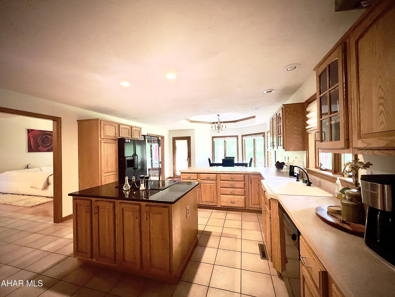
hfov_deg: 106.2
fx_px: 148
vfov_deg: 89.9
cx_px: 198
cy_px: 148
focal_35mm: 13
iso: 400
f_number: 1.8
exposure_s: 1/60
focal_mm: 1.57
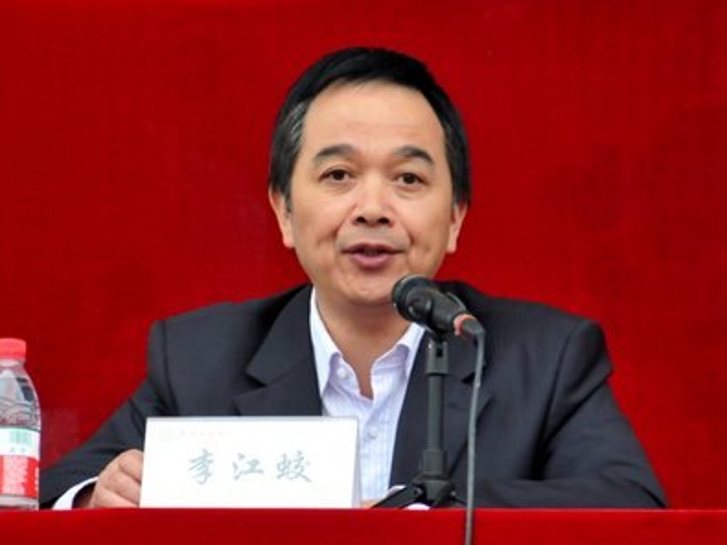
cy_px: 272
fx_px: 6887
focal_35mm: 328
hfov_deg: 6.0
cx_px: 366
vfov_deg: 4.5
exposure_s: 1/160
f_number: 6.3
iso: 1000
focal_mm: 200
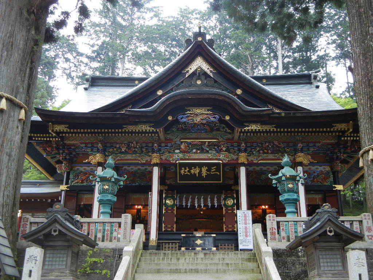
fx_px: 420
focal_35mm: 39
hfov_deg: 47.9
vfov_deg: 36.8
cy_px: 140
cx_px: 186
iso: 212
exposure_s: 1/30
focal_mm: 7.1
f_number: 3.7
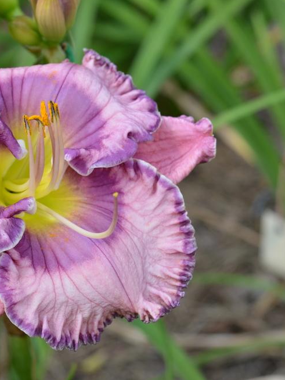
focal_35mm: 110
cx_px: 52
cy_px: 189
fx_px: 1207
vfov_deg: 17.9
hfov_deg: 13.4
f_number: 6.3
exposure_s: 1/160
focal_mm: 50
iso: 200
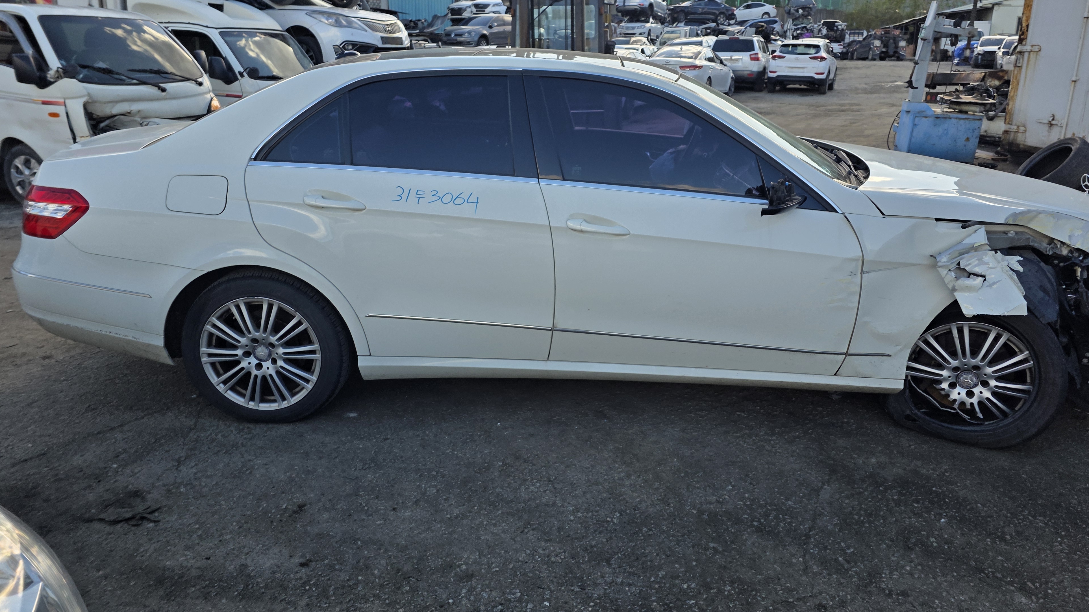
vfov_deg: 44.3
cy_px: 260
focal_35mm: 26
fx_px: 751
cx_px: 561
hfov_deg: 71.9
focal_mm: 6.3
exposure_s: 1/4145
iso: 80
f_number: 1.7
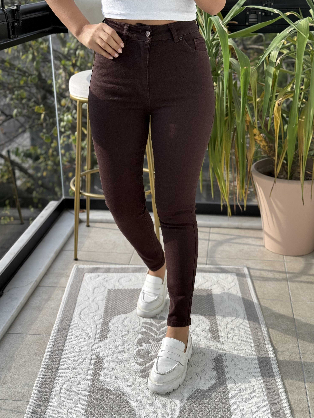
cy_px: 209
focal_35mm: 49
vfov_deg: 38.9
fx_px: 593
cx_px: 155
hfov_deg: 29.7
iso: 80
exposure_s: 1/636
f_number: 1.78
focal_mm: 6.76
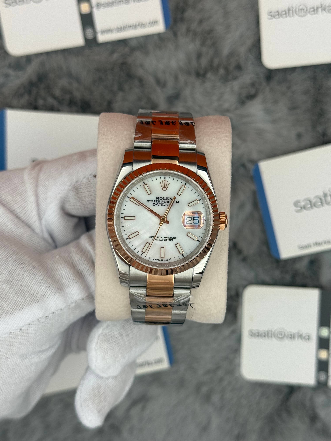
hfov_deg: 30.3
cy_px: 220
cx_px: 166
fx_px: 612
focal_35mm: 48
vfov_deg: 39.7
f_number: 1.78
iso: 64
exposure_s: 1/951
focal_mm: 6.76
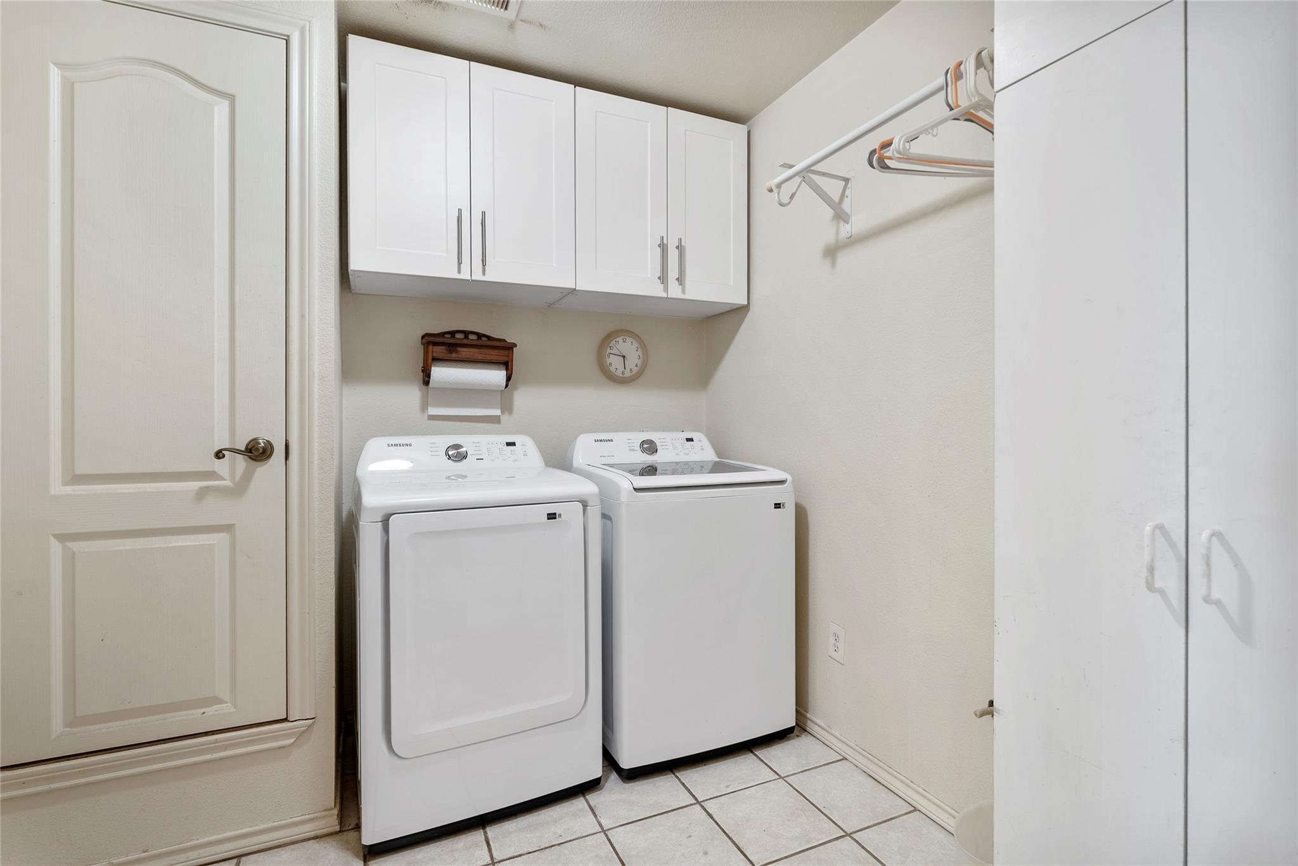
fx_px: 613
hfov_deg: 93.3
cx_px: 649
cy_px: 433
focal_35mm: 17
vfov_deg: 70.5
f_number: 7.1
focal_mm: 17
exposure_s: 13
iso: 160
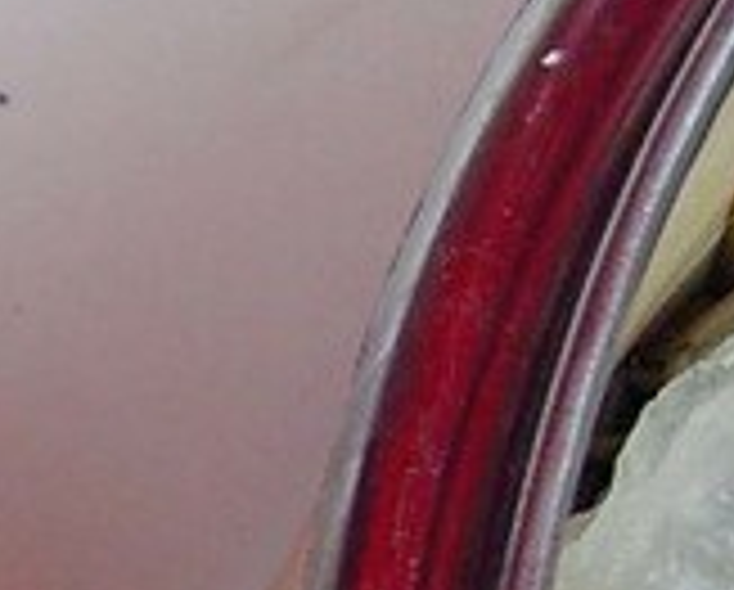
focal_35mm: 251
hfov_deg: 7.0
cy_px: 1423
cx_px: -1297
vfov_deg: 5.9
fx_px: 5462
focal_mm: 7.8
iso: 100
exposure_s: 1/250
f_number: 2.8
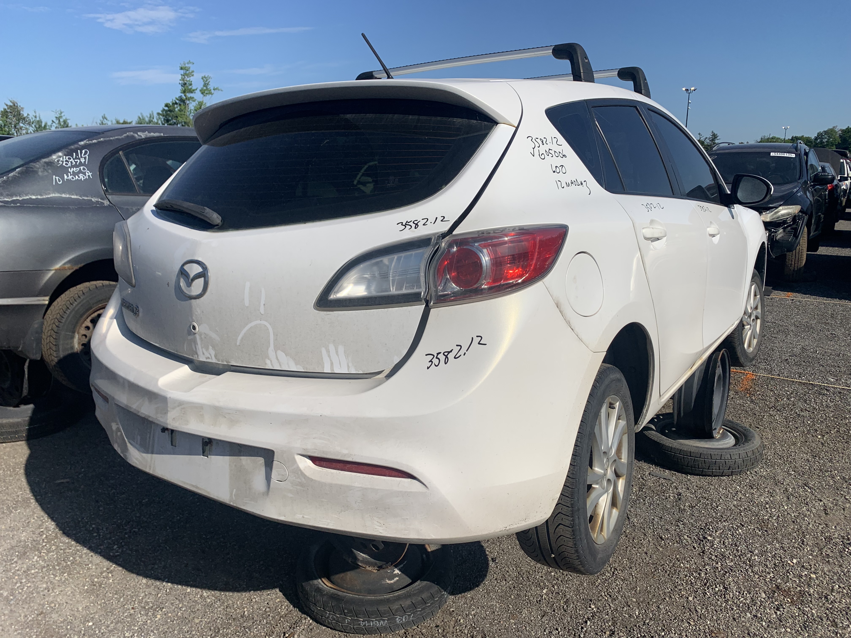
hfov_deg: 67.3
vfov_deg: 53.1
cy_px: 319
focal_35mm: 26
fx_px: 639
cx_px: 426
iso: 25
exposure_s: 1/5128
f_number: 1.8
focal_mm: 4.25
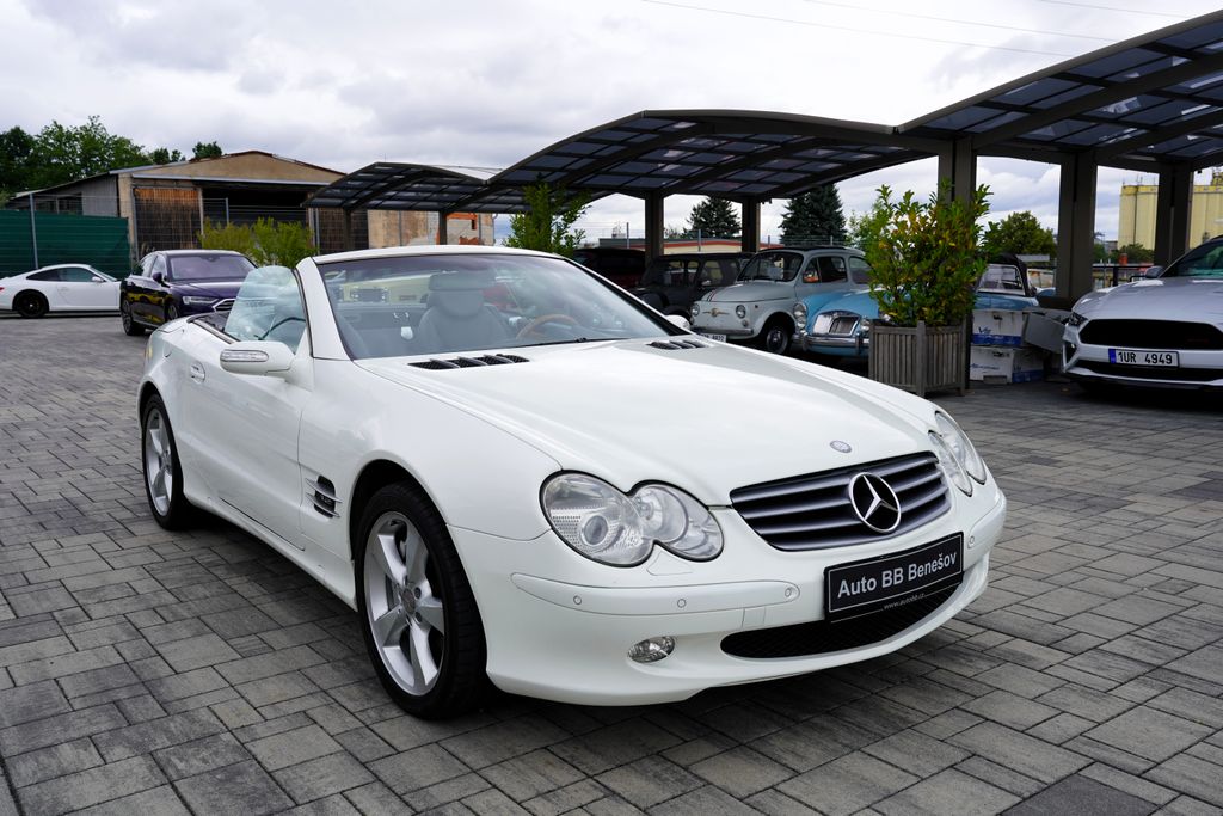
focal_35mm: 31
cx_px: 612
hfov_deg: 60.3
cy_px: 408
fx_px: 1053
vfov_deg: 42.3
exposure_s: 1/125
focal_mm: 31
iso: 100
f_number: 9
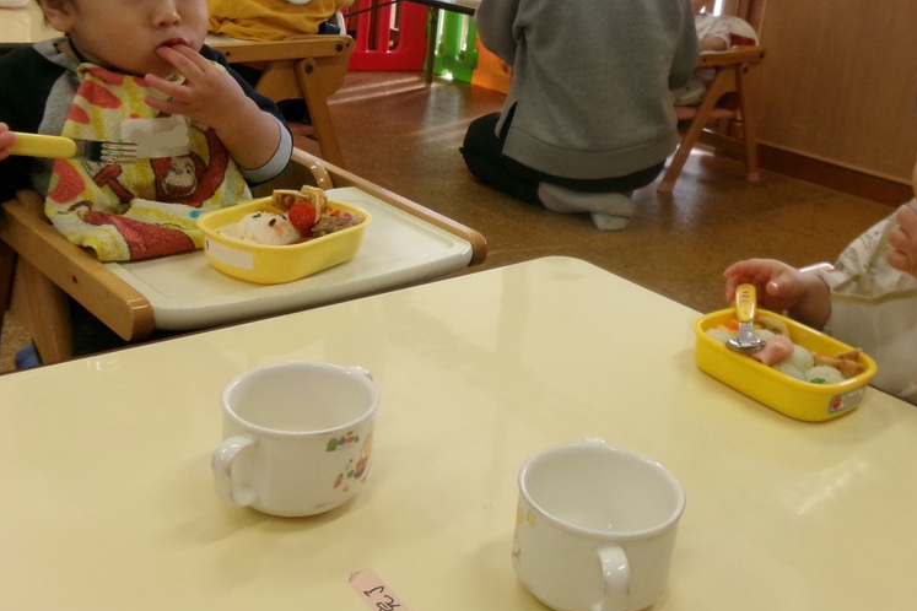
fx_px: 993
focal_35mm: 39
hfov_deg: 49.1
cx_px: 573
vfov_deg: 33.9
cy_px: 204
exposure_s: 1/125
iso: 378
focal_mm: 5.1
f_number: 3.9
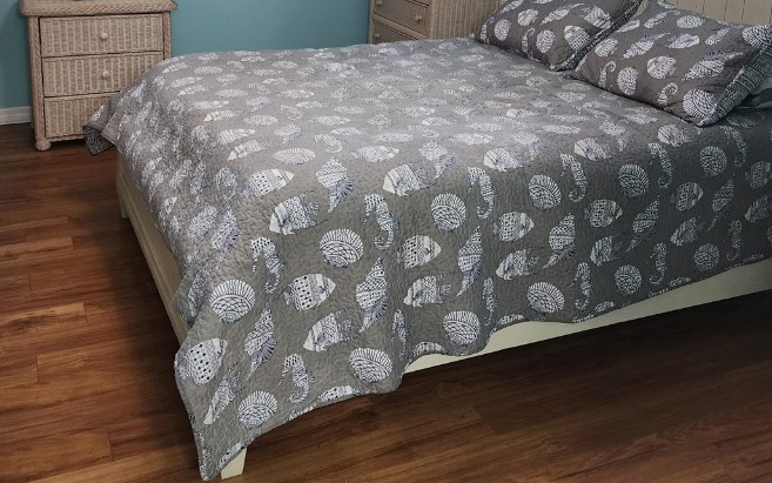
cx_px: 329
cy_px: 39
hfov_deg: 51.3
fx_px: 800
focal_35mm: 38
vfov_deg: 31.8
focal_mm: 6.4
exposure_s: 1/120
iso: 500
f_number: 1.8
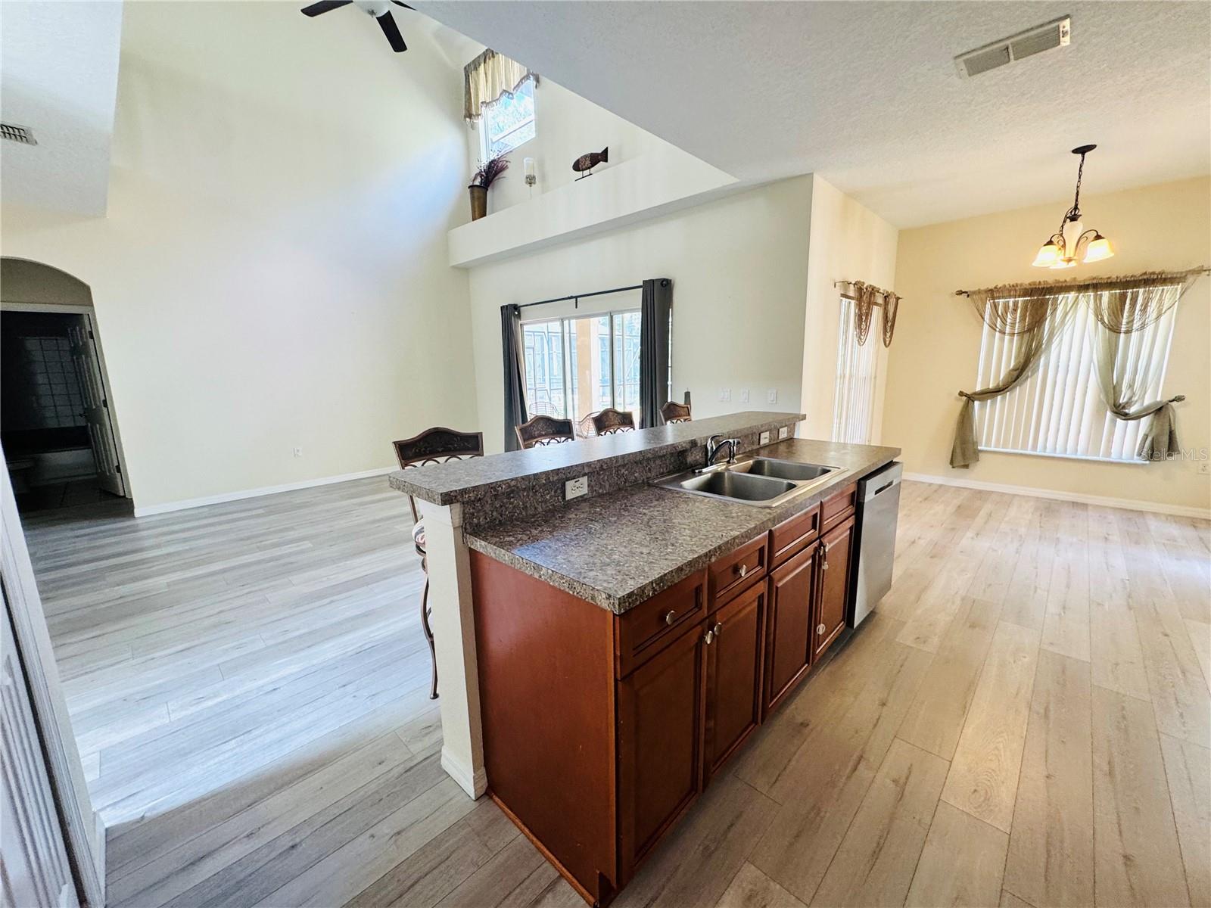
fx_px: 490
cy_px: 454
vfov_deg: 85.7
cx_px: 606
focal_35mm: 14
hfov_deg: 102.1
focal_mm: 2.22
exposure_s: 1/60
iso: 200
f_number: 2.2
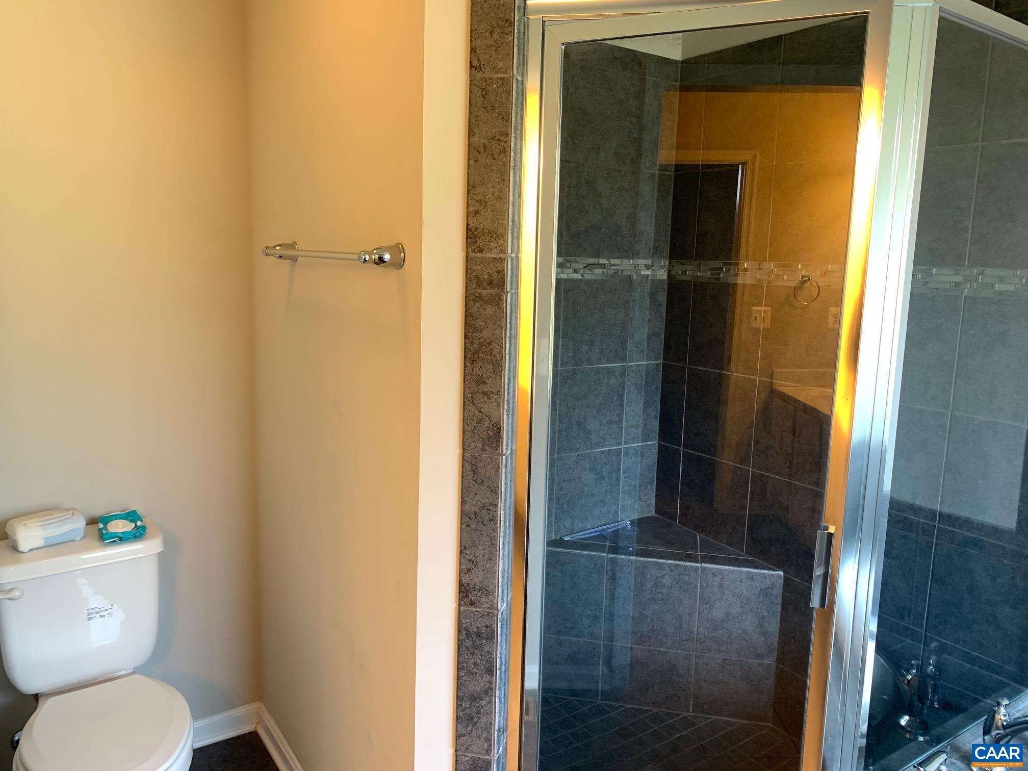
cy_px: 386
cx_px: 514
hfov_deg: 67.3
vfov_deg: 53.1
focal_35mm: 26
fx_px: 772
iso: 160
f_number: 1.8
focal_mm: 4.25
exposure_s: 1/60
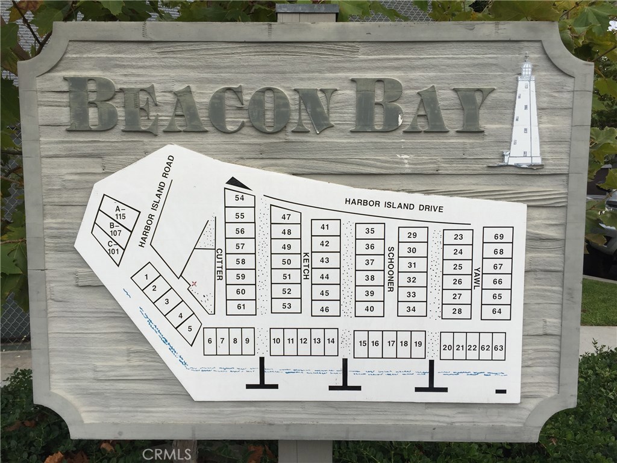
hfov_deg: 61.7
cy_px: 232
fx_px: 517
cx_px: 308
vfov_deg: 48.2
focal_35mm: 29
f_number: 2.2
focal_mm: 4.15
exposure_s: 1/719
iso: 32
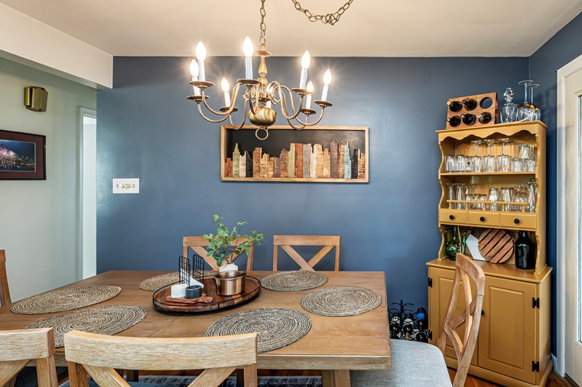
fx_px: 323
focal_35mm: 20
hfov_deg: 81.7
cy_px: 182
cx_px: 379
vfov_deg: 61.8
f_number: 8
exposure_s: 1/80
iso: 4000
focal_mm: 14
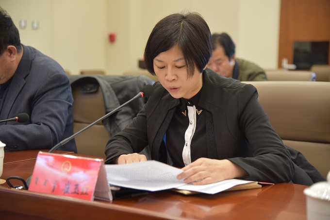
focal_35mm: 78
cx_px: 165
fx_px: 715
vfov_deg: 17.5
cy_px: 110
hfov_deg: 26.0
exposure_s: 1/60
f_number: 4
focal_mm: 78
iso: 1100
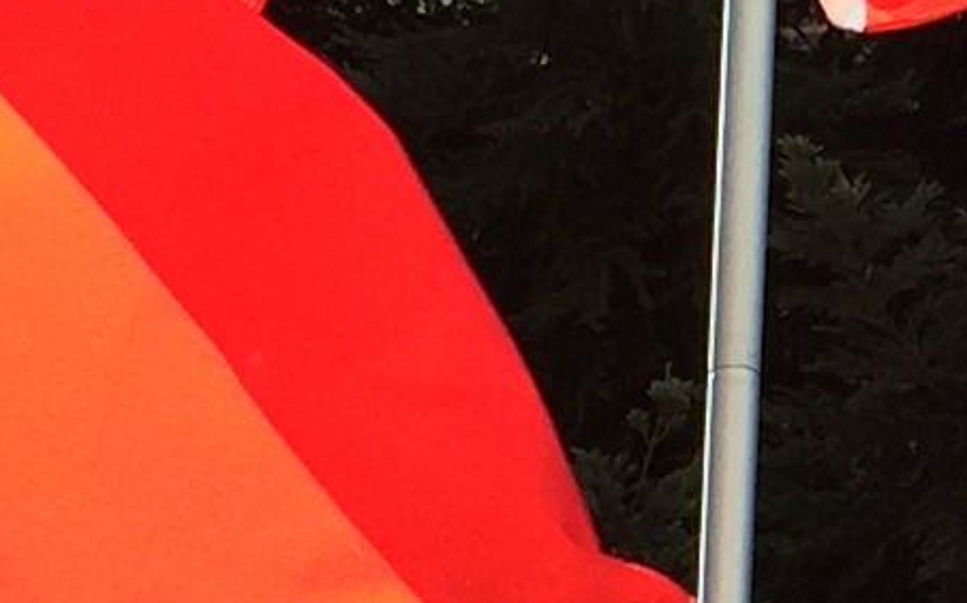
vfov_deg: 5.8
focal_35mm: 222
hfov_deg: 9.3
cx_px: 1339
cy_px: 971
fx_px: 5848
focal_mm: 4.15
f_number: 2.2
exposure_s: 1/599
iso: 32
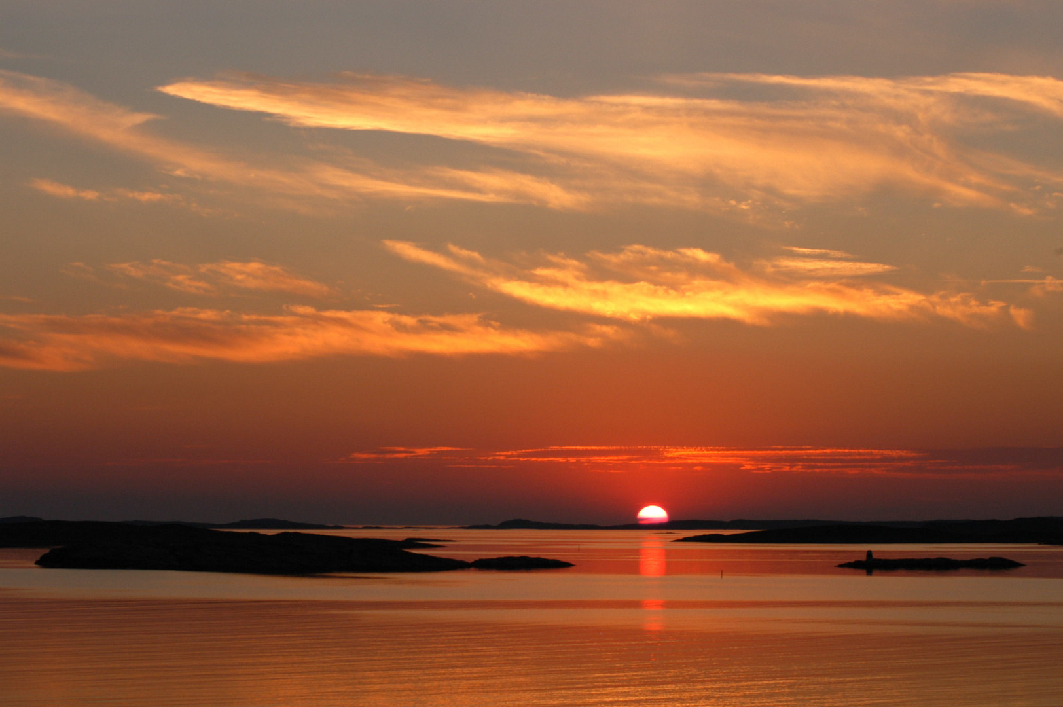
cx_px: 532
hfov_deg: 19.5
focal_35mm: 105
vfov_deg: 13.0
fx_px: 3098
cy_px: 354
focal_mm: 70
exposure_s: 1/320
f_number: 9
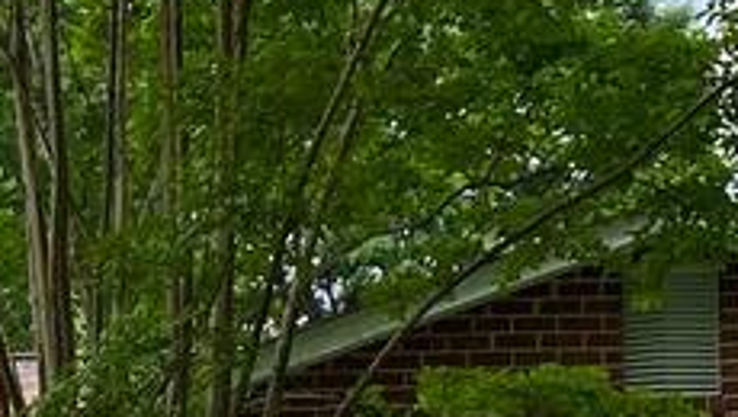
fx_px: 3468
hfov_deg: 11.0
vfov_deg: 6.5
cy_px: 1071
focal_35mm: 177
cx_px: -741
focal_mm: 4.25
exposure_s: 1/1072
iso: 32
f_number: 1.8
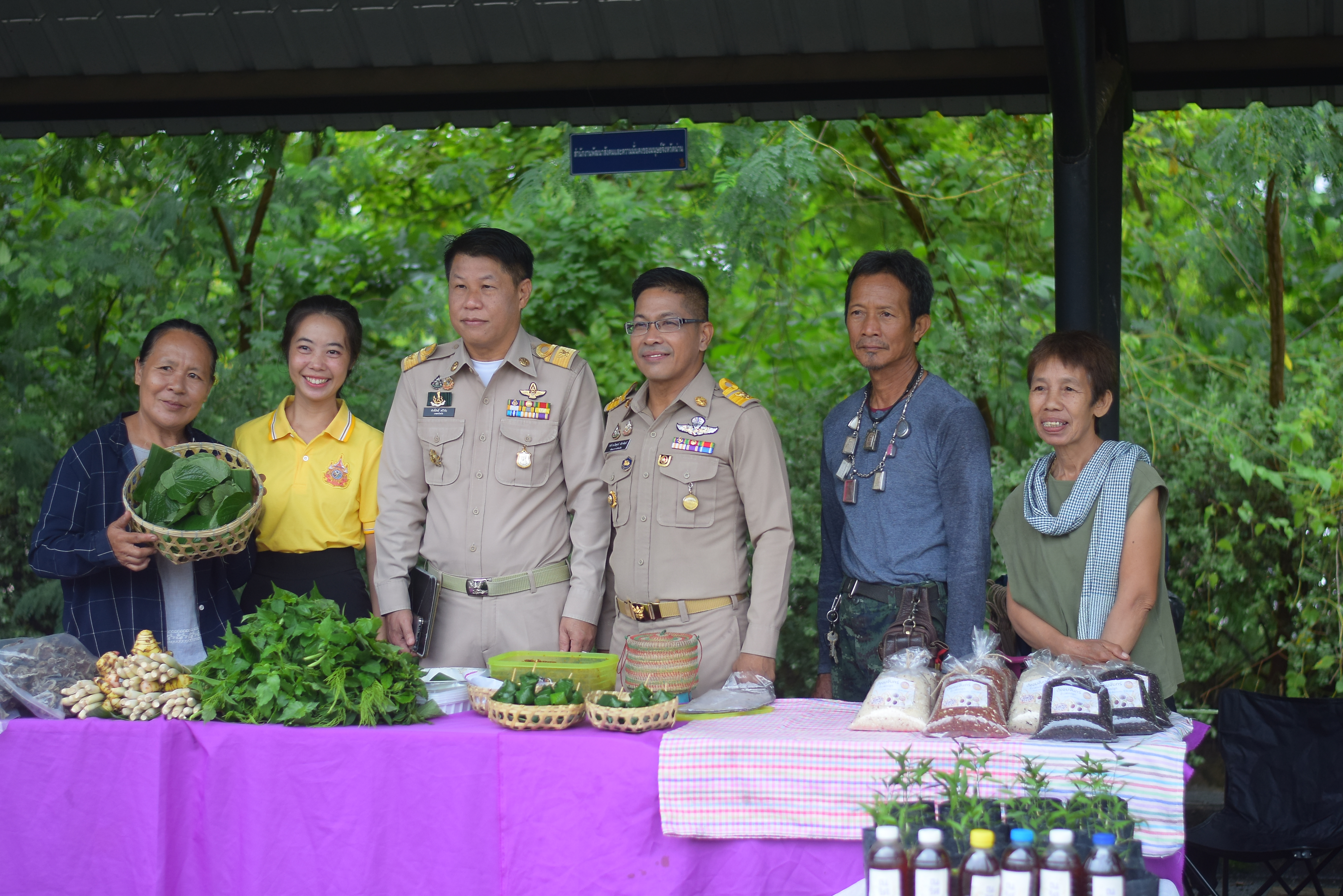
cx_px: 672
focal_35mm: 75
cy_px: 448
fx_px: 2798
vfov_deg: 18.2
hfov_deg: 27.0
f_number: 1.8
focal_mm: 50
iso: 400
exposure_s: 1/640
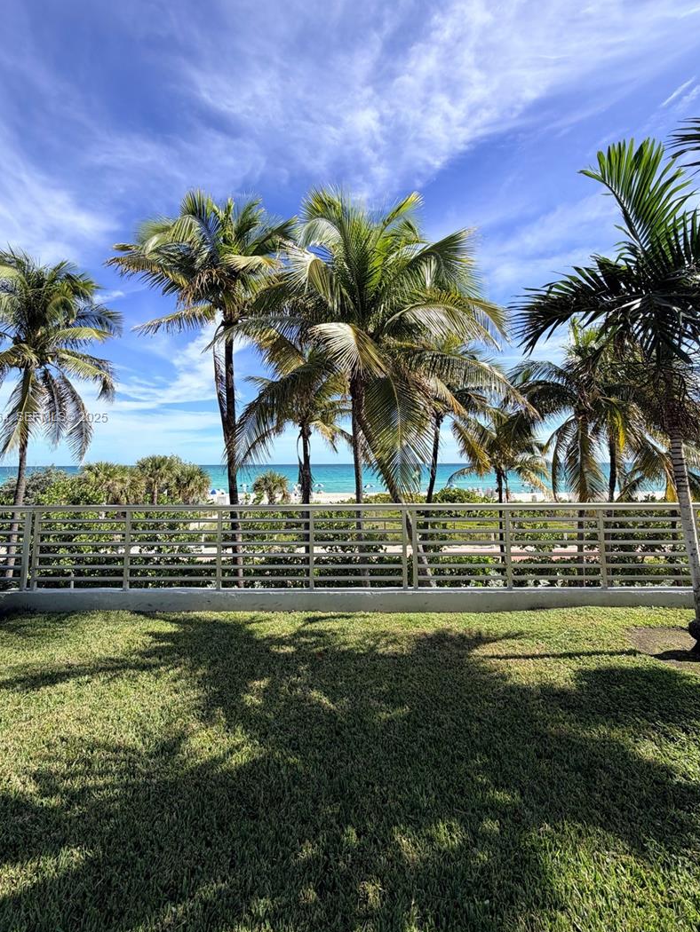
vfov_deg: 94.2
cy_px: 418
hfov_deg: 78.1
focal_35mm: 16
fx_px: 431
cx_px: 342
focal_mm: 2.22
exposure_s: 1/770
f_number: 2.2
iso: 25
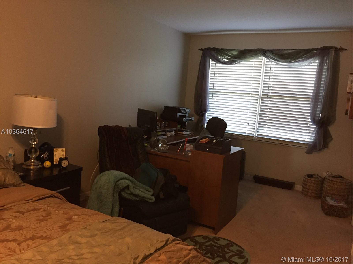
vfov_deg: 48.2
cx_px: 176
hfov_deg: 61.7
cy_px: 132
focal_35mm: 29
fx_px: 296
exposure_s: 1/30
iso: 160
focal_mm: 4.15
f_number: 2.2
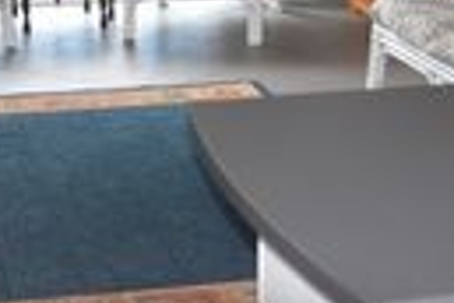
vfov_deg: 12.1
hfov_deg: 18.8
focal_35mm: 109
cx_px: 208
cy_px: -107
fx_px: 1375
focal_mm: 20
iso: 400
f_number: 4
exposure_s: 1/60
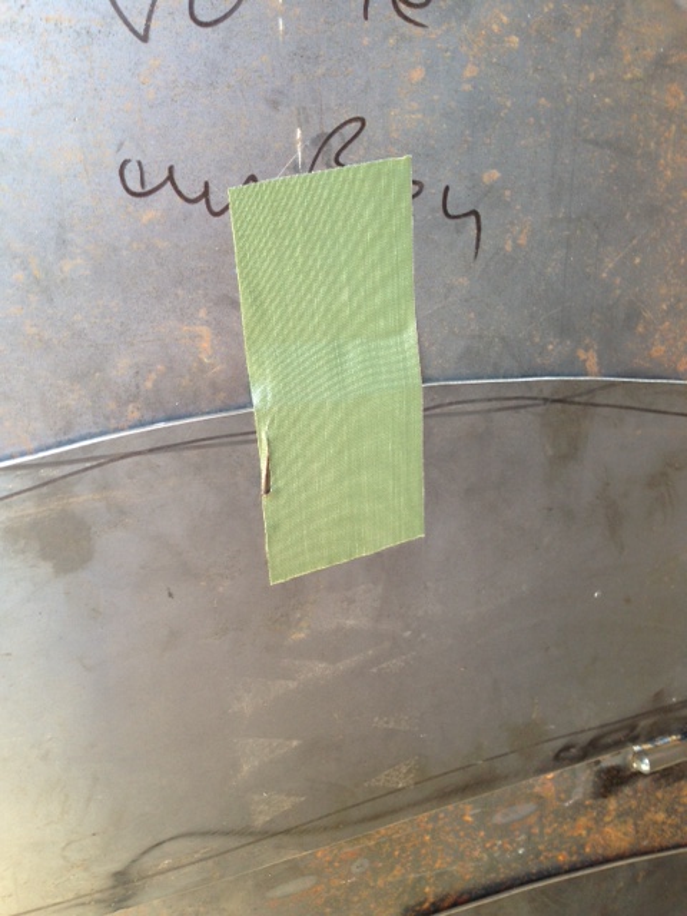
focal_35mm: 33
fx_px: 873
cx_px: 344
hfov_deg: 42.9
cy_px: 458
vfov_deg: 55.4
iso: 50
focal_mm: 4.12
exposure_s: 1/24
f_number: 2.4
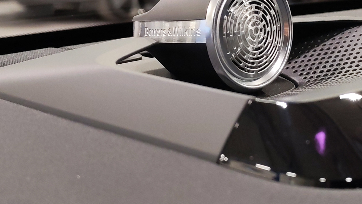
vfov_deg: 13.9
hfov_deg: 24.5
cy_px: 28
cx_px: 267
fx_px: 825
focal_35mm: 86
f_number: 1.9
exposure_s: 1/50
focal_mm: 6.12
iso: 800
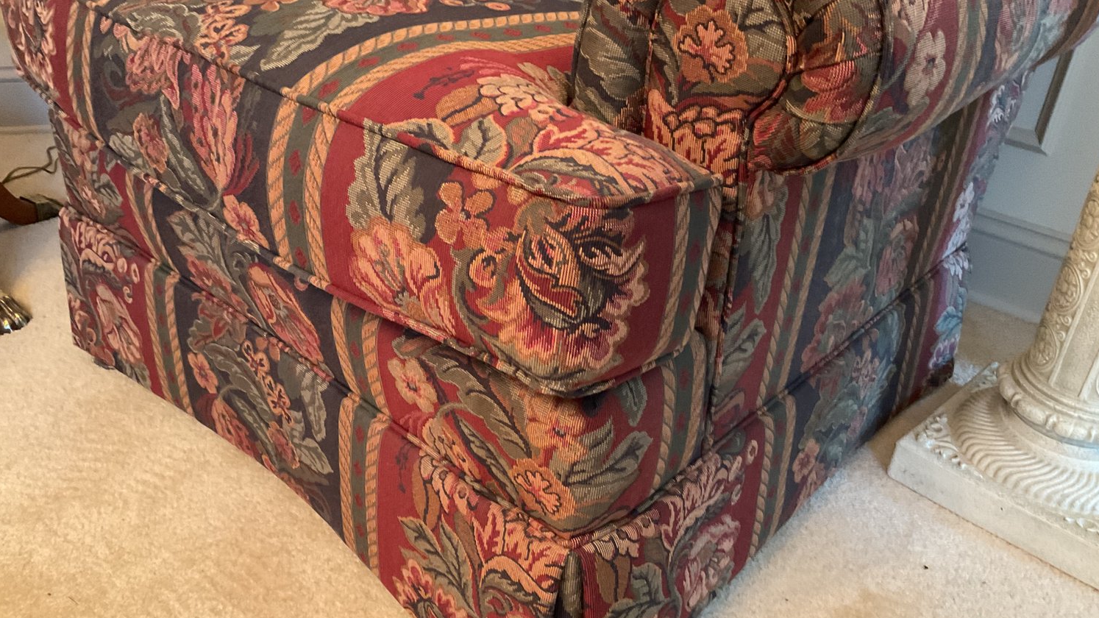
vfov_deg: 36.6
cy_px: 358
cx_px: 554
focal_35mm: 32
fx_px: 932
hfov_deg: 61.0
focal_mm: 3
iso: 320
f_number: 1.8
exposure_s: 1/30
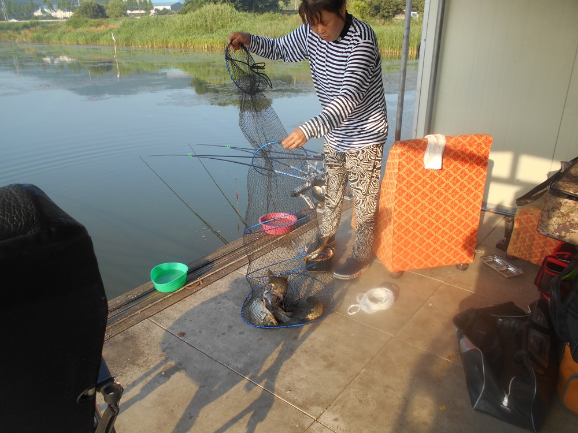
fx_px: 434
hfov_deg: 67.3
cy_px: 216
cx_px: 289
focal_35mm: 26
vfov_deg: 53.1
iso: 80
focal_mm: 4.6
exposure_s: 1/320
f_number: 3.2
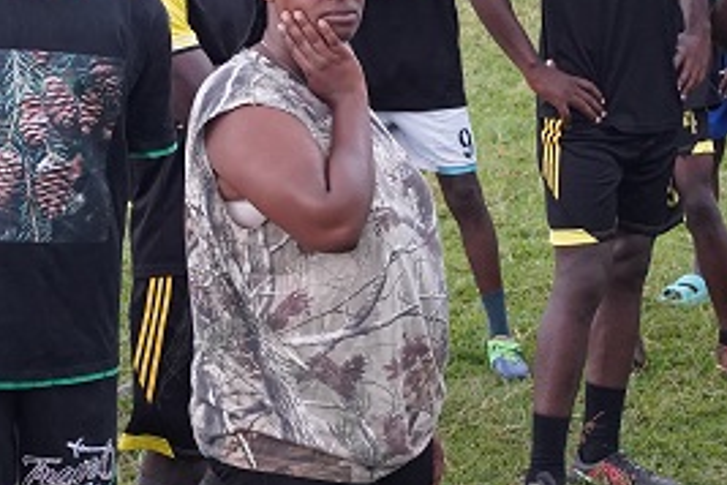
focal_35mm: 187
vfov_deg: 7.3
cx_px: 302
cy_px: 125
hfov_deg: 11.0
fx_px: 3776
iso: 4000
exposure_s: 1/160
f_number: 8
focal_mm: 50
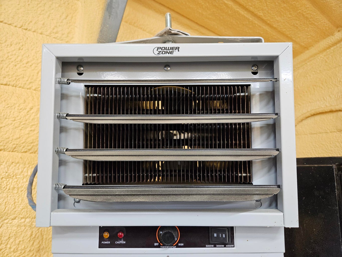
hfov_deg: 73.9
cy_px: 128
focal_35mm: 23
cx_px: 171
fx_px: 227
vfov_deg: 58.9
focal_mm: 5.4
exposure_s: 1/120
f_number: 1.8
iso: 640
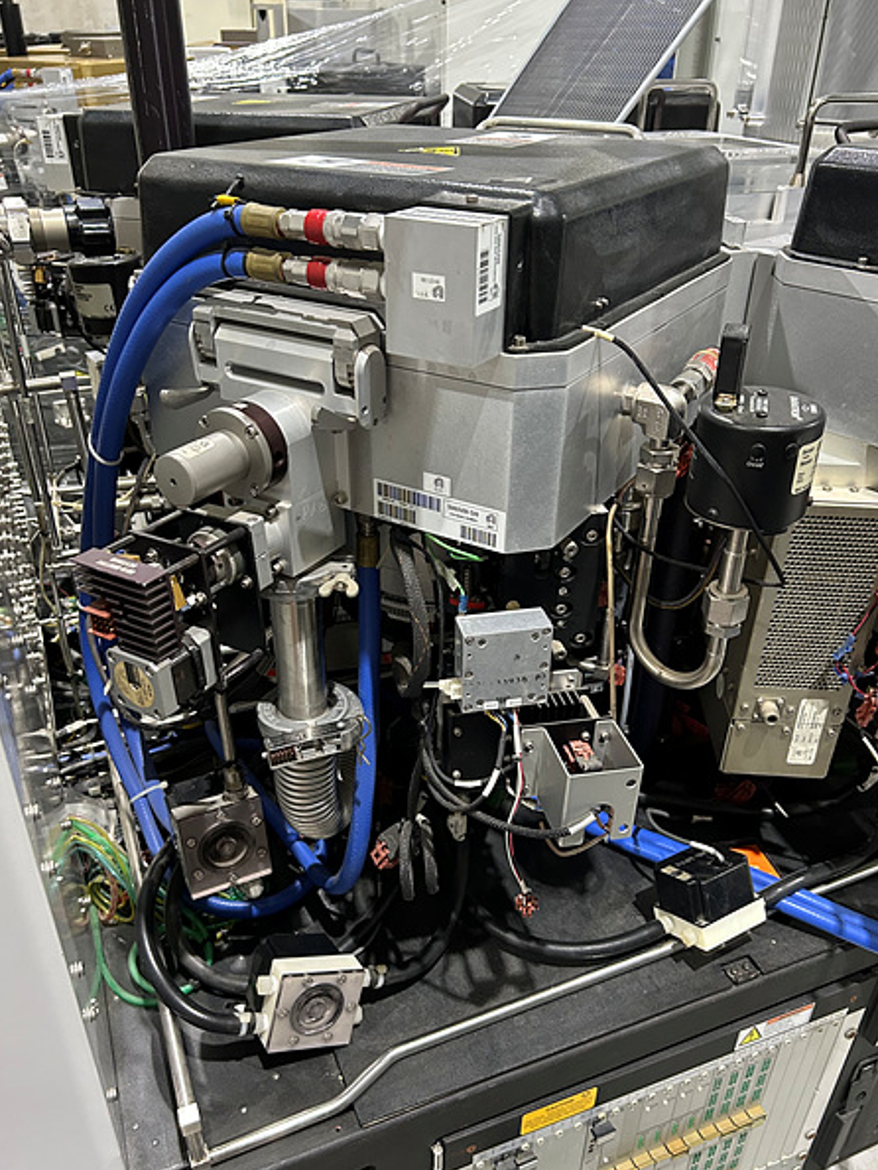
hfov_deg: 49.8
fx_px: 946
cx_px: 423
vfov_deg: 63.4
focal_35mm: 28
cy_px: 626
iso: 400
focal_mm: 5.7
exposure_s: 1/60
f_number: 1.5
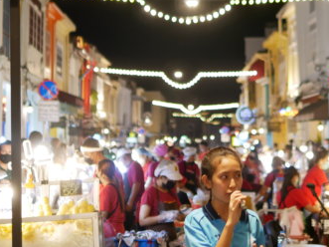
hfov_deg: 17.0
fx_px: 1102
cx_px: 210
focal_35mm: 116
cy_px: 42
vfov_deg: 12.7
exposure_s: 1/60
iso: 250
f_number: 1.4
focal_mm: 25
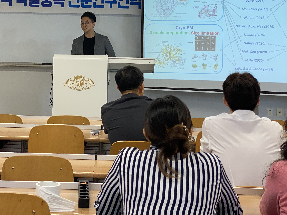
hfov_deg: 21.4
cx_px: 84
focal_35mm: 91
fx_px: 754
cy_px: 37
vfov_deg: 16.1
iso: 125
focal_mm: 6
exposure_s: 1/120
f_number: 2
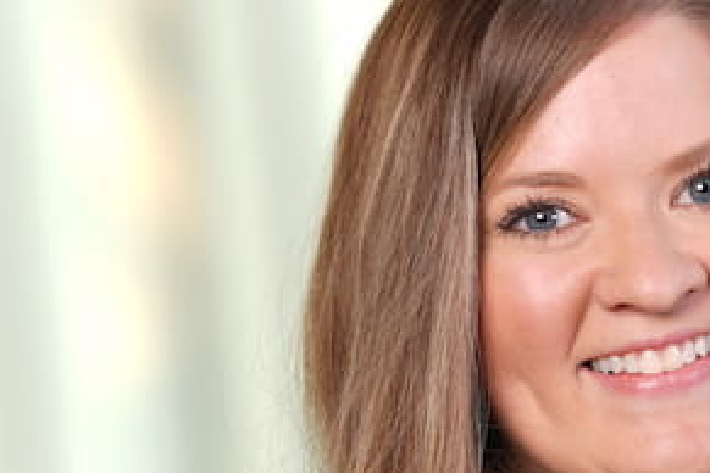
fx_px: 8224
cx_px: 698
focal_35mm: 417
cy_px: 419
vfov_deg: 3.3
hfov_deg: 4.9
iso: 80
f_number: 3.2
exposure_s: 1/200
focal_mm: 135
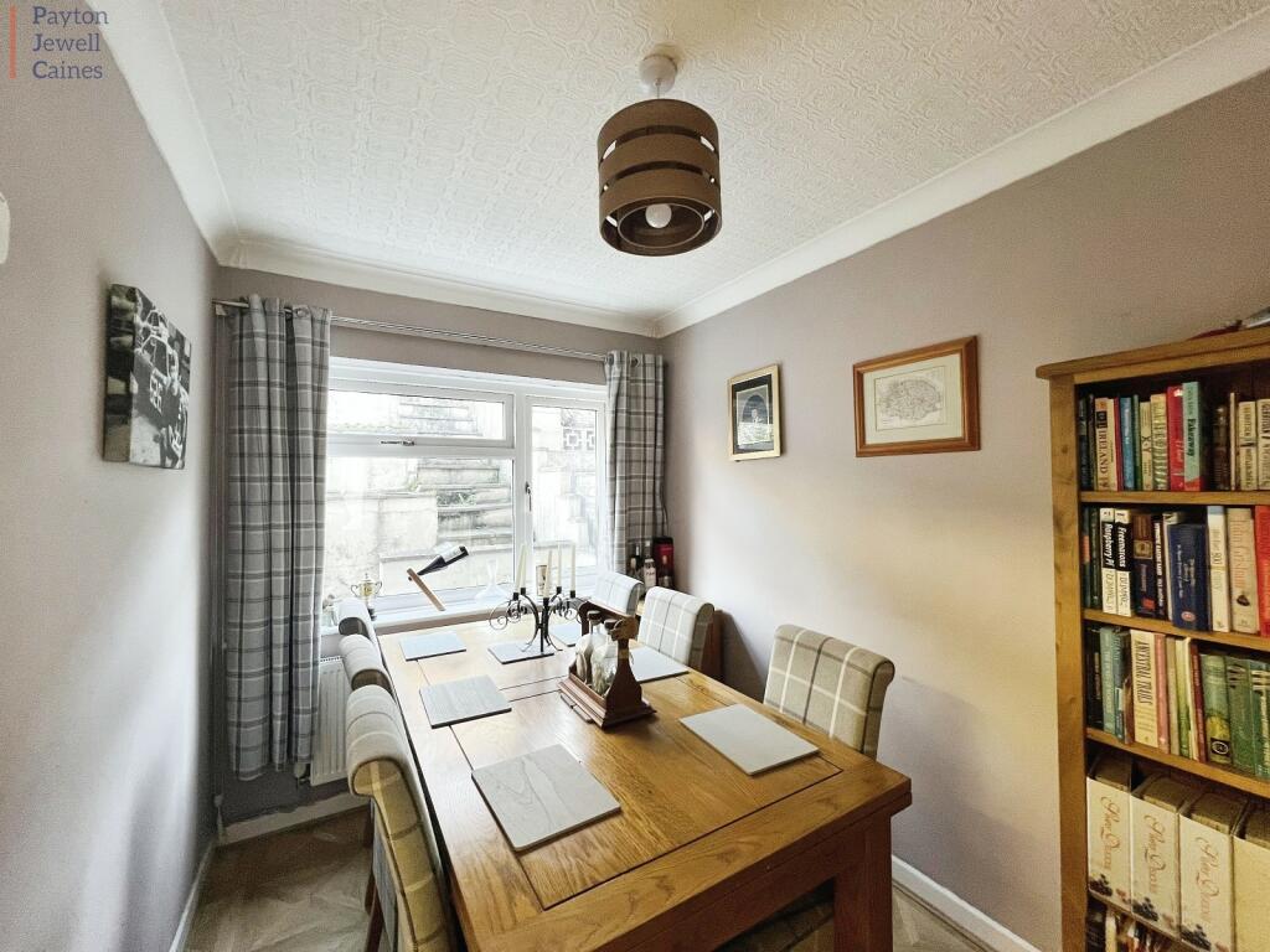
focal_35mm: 13
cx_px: 635
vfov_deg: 89.9
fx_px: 477
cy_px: 476
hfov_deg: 106.2
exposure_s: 1/50
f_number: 1.8
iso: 125
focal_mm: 1.57
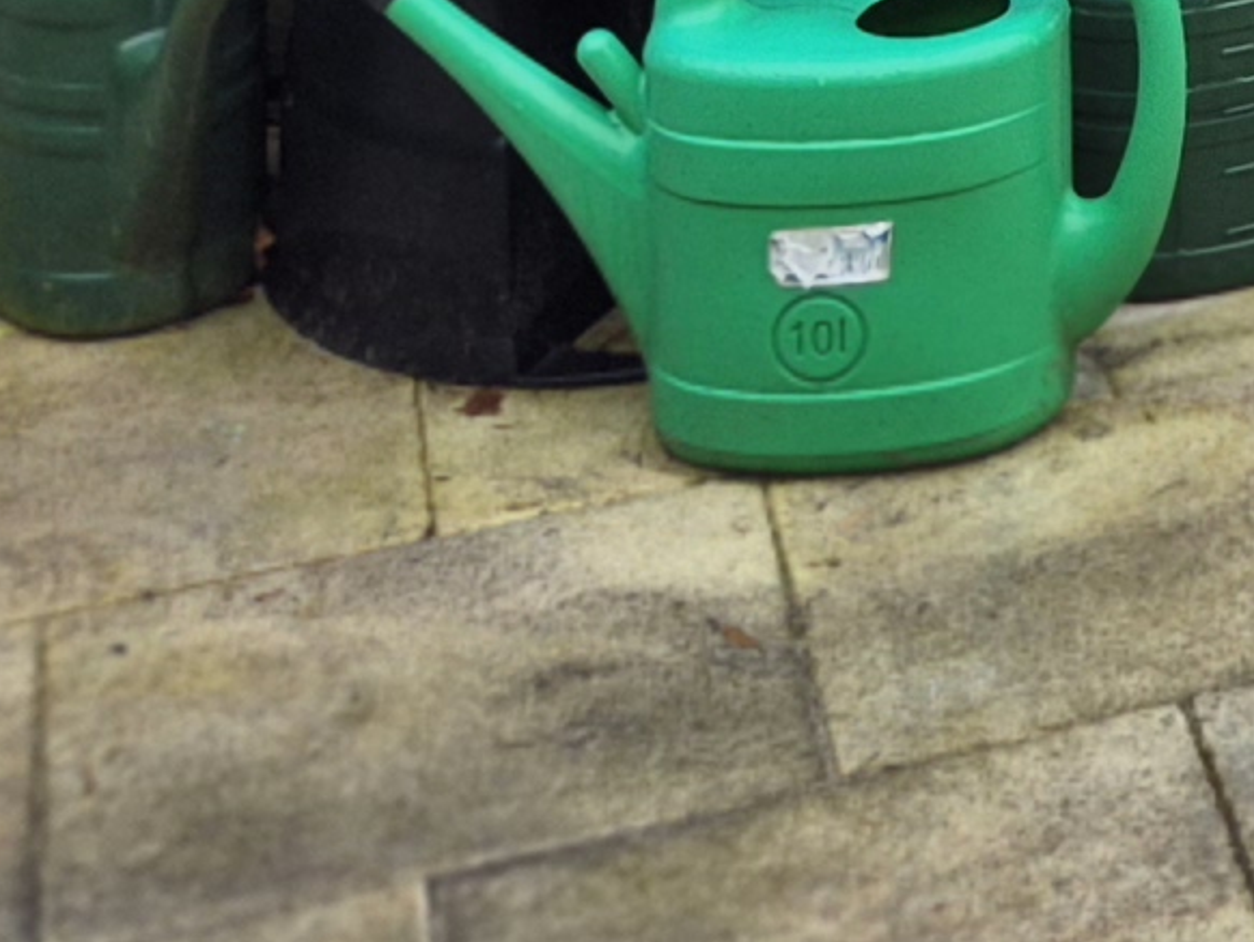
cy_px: -1852
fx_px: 5726
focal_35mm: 158
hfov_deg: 10.9
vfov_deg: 8.1
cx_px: 2827
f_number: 1.8
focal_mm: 5.4
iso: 25
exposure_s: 1/258
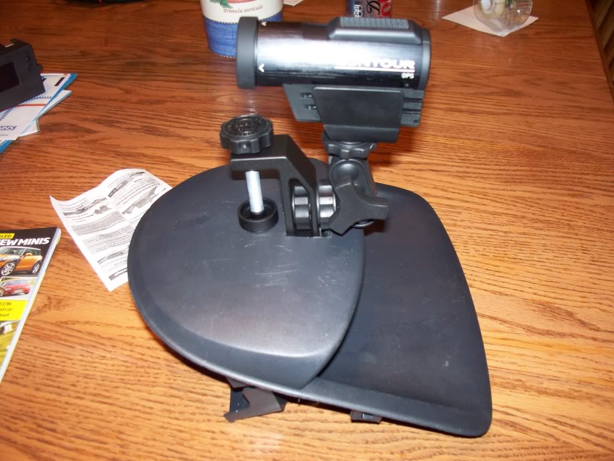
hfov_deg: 51.3
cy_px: 230
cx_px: 307
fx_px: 639
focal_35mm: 36
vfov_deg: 39.7
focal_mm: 7.5
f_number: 2.8
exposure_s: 1/30
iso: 200
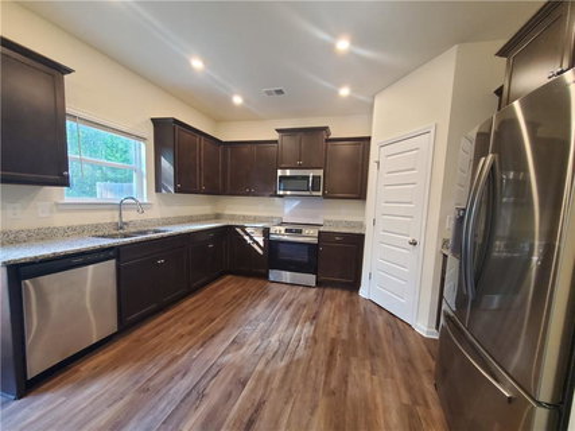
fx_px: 216
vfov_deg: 89.9
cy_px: 216
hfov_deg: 106.2
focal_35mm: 13
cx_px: 288
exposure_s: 1/60
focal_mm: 1.8
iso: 500
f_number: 2.2
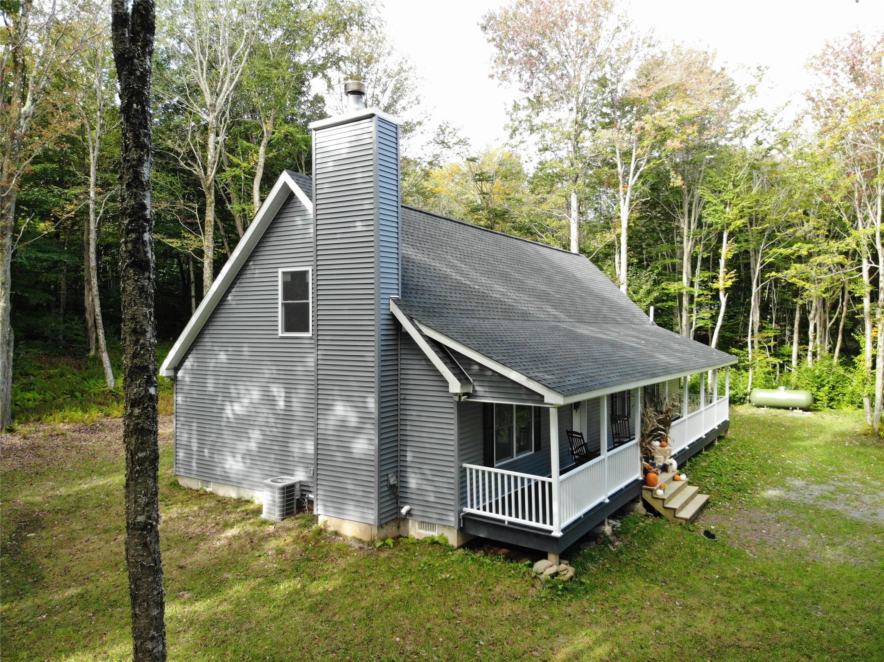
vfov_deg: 56.8
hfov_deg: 71.6
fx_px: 613
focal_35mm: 24
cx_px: 442
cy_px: 331
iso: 200
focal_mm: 4.5
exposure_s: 1/30
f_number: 2.8
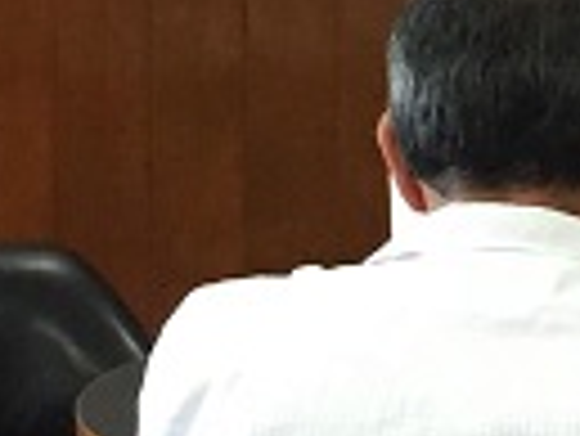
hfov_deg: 8.9
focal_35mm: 202
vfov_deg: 7.4
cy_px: 65
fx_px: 3388
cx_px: 1344
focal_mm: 4.15
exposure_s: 1/30
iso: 200
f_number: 2.2
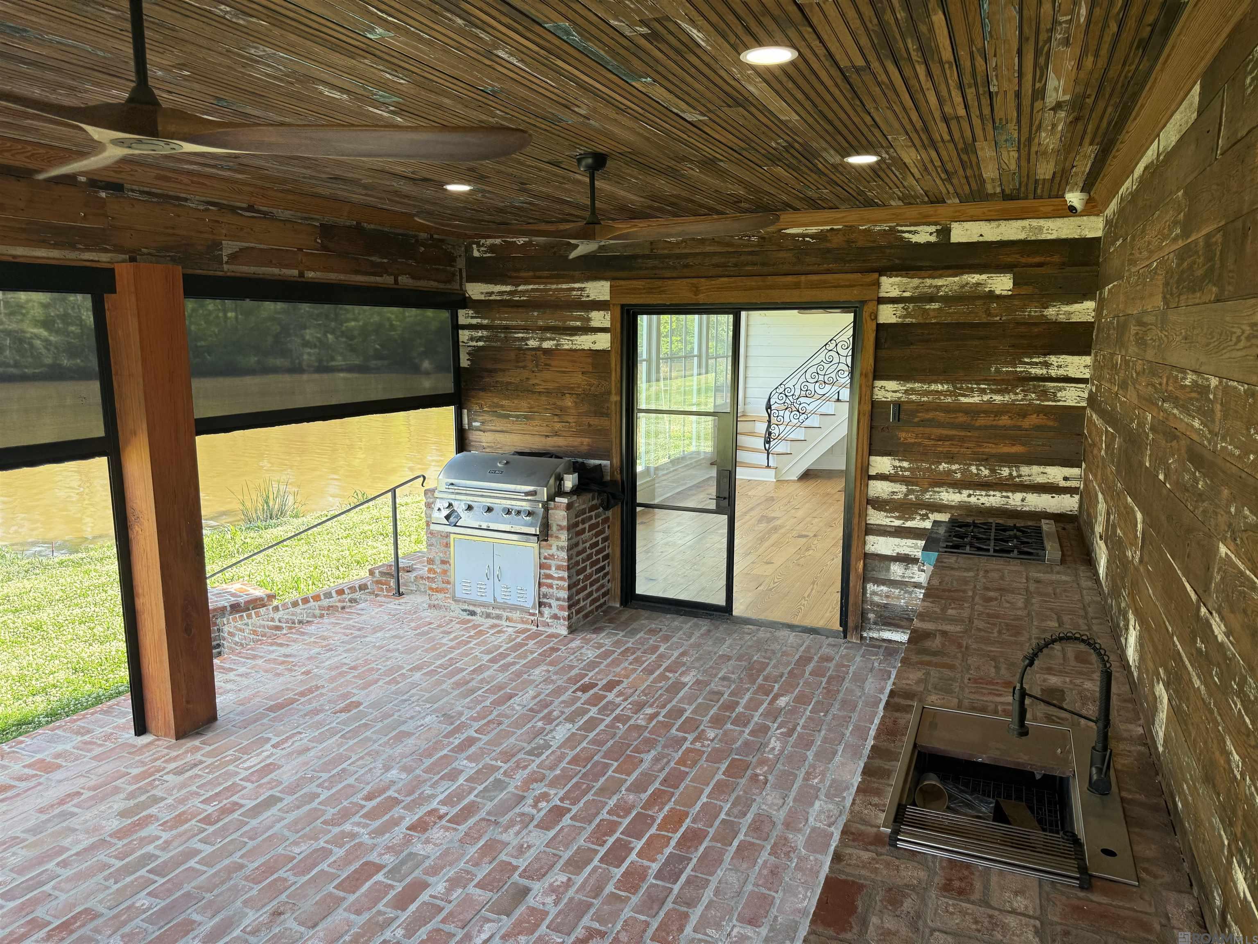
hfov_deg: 71.6
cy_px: 472
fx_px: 872
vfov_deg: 56.8
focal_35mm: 24
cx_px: 629
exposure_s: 1/368
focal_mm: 6.76
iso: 100
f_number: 1.78
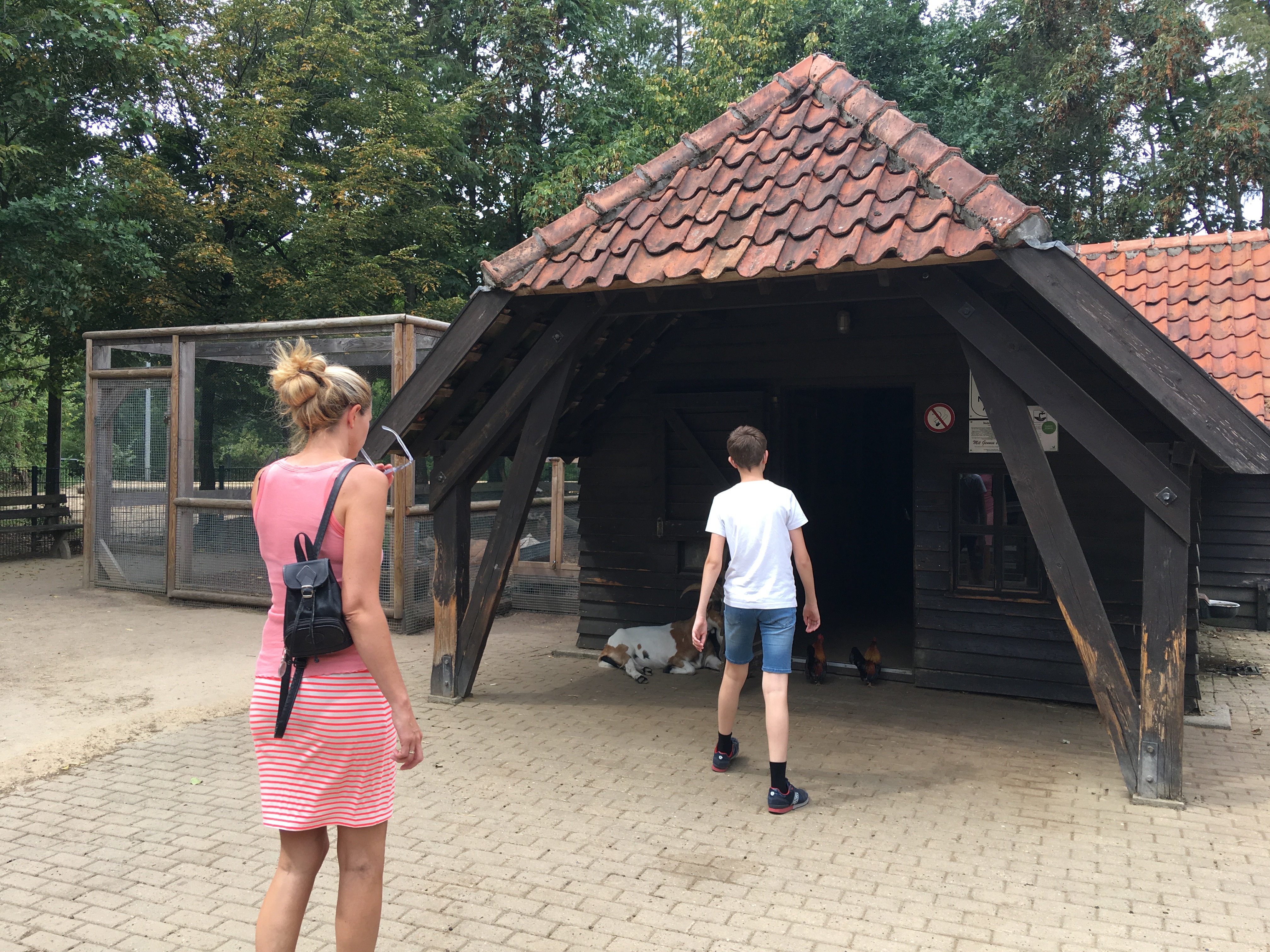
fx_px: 1064
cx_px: 635
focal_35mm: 29
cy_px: 476
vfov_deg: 48.2
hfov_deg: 61.7
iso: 25
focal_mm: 4.15
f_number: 2.2
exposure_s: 1/299
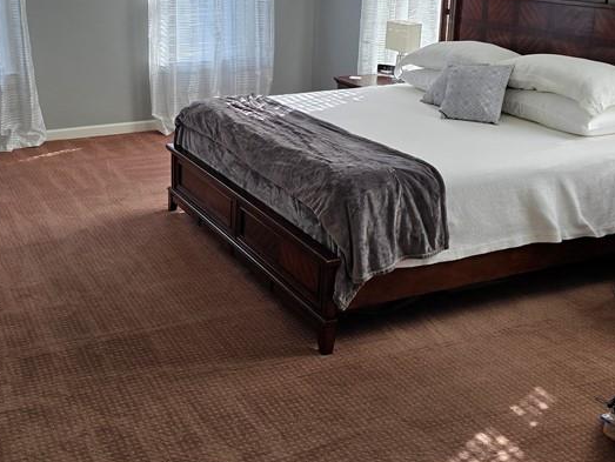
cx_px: 208
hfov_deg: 41.5
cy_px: 150
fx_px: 800
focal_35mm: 45
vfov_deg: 31.9
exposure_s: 1/180
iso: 64
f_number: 1.7
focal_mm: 6.3
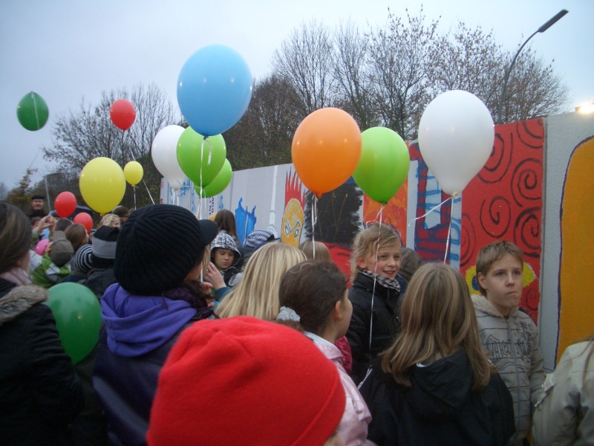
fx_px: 601
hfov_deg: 52.6
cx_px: 297
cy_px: 223
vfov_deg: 40.7
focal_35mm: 35
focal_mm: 5.8
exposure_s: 1/125
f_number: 2.6
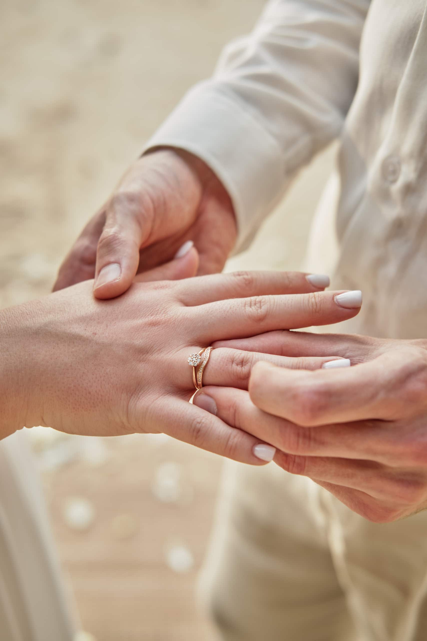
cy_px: 320
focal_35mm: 53
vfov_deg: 37.5
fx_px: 943
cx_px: 214
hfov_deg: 25.5
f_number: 2.8
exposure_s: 1/200
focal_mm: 35
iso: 80
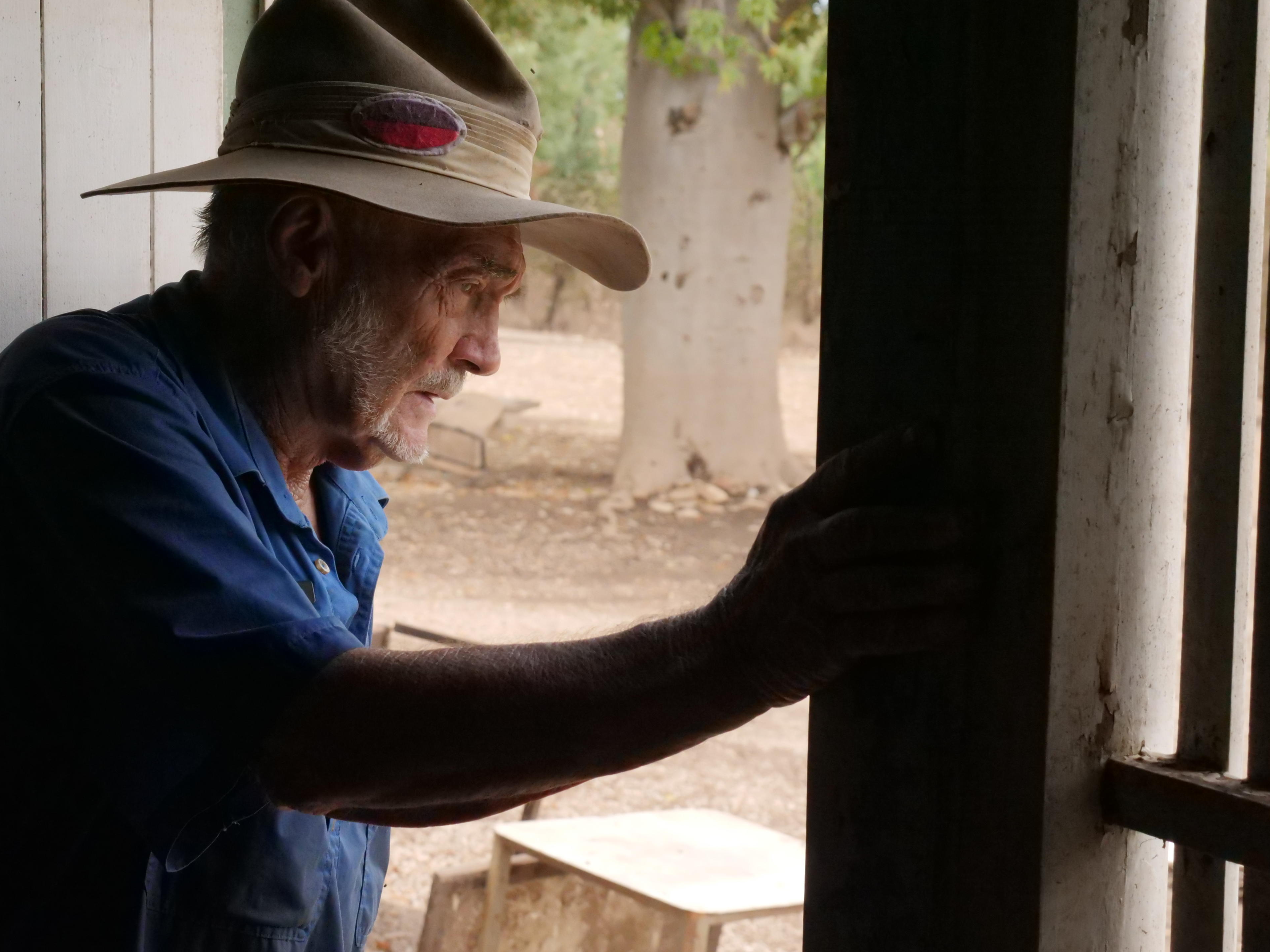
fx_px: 2495
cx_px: 473
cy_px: 374
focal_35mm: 68
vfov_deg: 21.6
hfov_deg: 28.5
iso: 3200
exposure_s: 1/3200
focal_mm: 26
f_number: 5
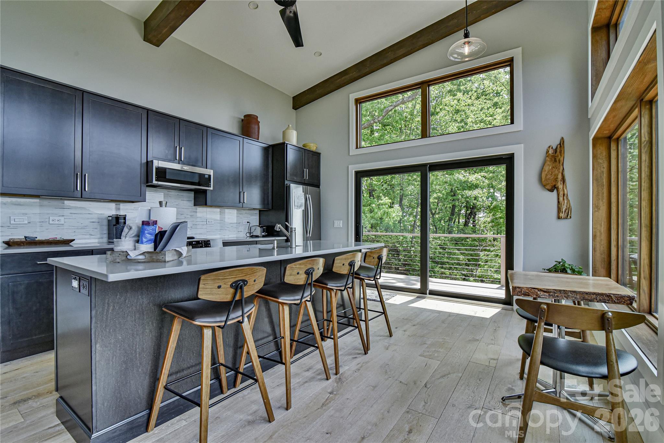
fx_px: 295
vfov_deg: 73.8
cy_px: 222
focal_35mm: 16
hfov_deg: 96.7
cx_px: 332
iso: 1600
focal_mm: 16
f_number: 10
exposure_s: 1/400
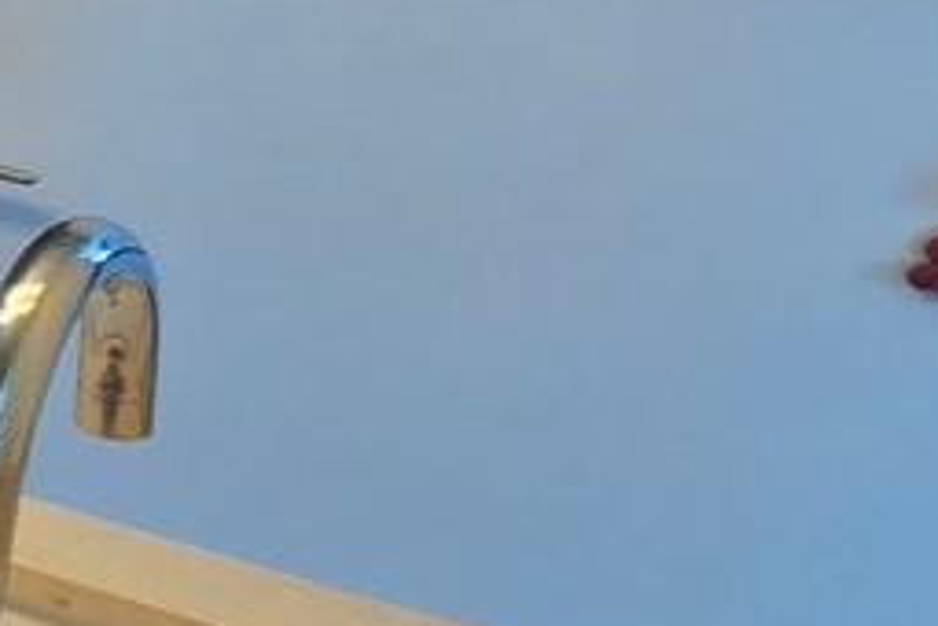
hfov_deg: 11.1
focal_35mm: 85
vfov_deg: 15.5
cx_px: -1953
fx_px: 2215
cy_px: -133
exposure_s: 1/60
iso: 80
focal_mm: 2.2
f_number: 2.2
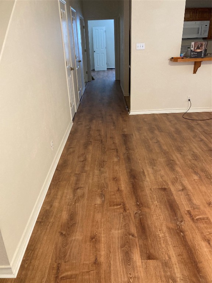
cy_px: 142
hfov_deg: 49.7
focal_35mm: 28
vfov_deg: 63.4
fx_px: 229
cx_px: 106
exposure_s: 1/60
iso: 250
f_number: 1.8
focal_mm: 3.99
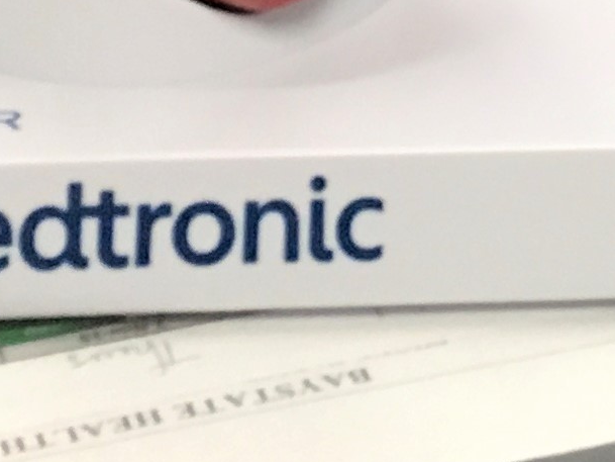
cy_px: -900
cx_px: 787
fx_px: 3412
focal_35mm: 192
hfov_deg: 10.1
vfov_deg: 7.0
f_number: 2.2
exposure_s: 1/30
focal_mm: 4.15
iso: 100
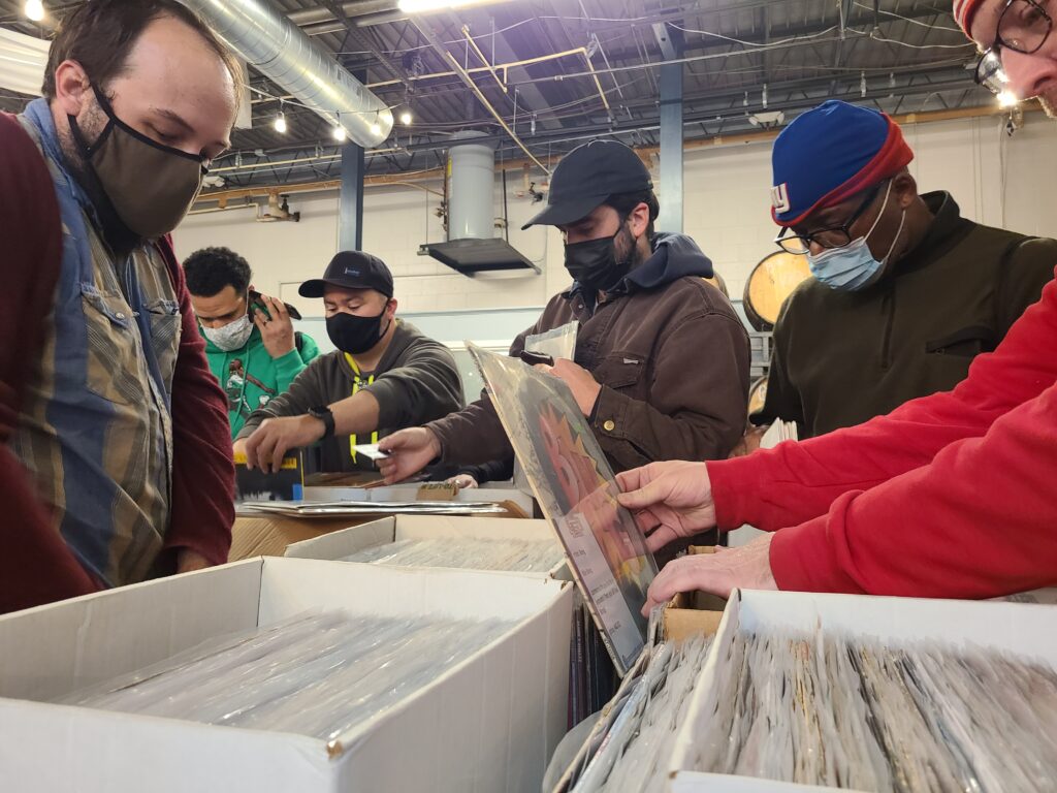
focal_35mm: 26
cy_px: 396
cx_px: 528
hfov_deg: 67.3
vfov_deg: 53.1
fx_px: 794
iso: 320
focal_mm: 5.4
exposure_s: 1/40
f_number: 1.8
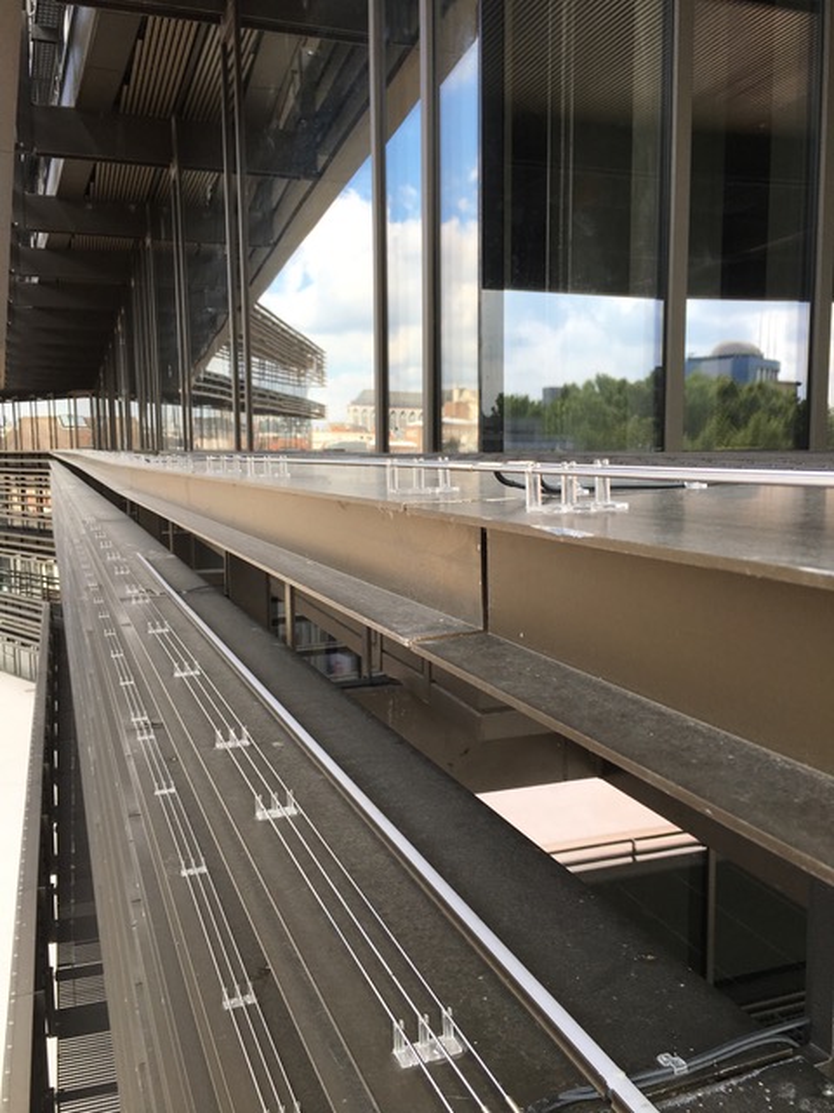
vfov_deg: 61.7
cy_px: 556
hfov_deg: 48.2
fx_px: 932
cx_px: 417
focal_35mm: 29
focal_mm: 4.15
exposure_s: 1/472
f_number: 2.2
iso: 25
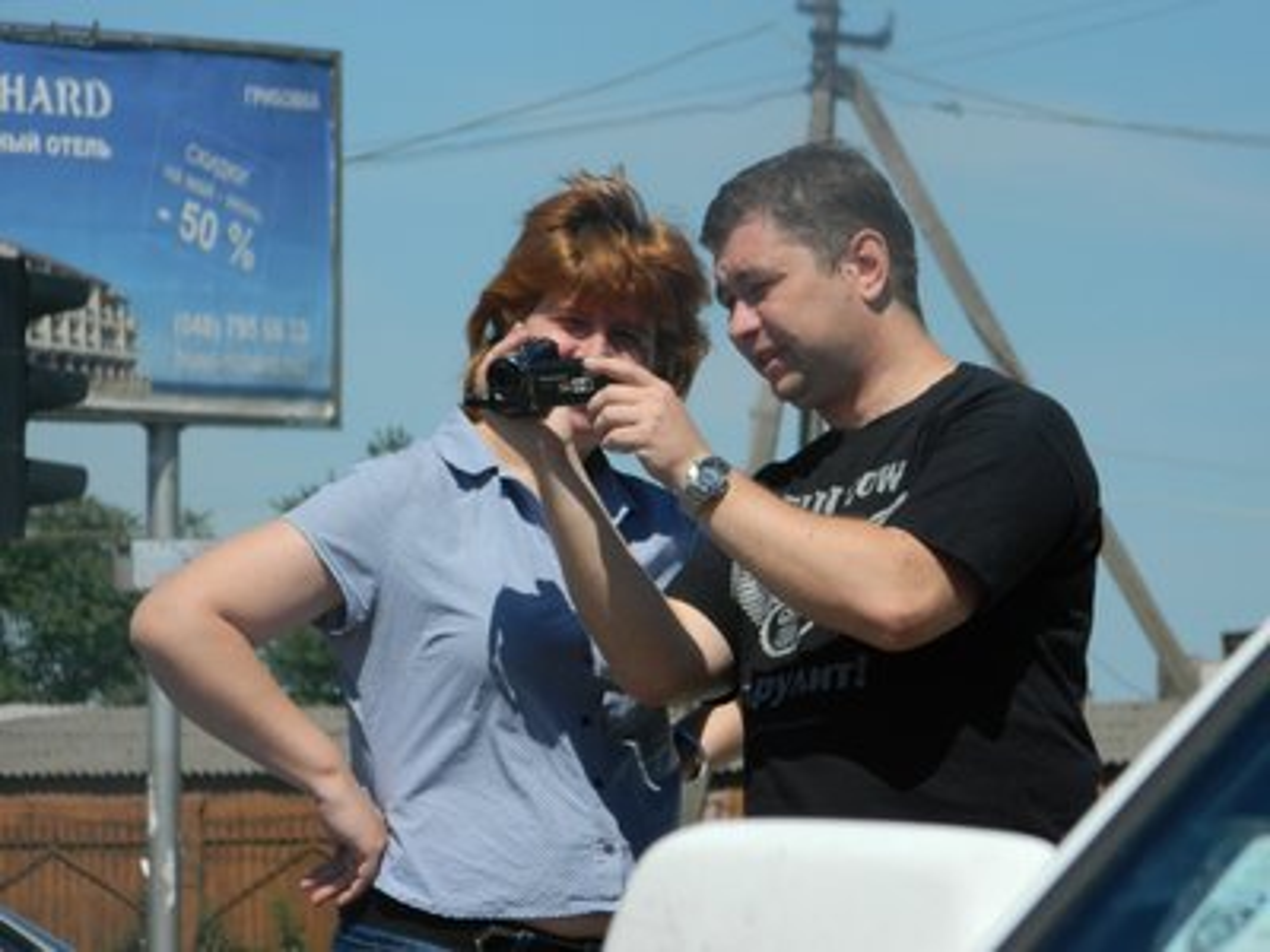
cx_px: 635
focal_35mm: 278
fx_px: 10199
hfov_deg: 7.1
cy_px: 476
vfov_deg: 5.3
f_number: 5.6
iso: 80
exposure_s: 1/640
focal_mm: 50
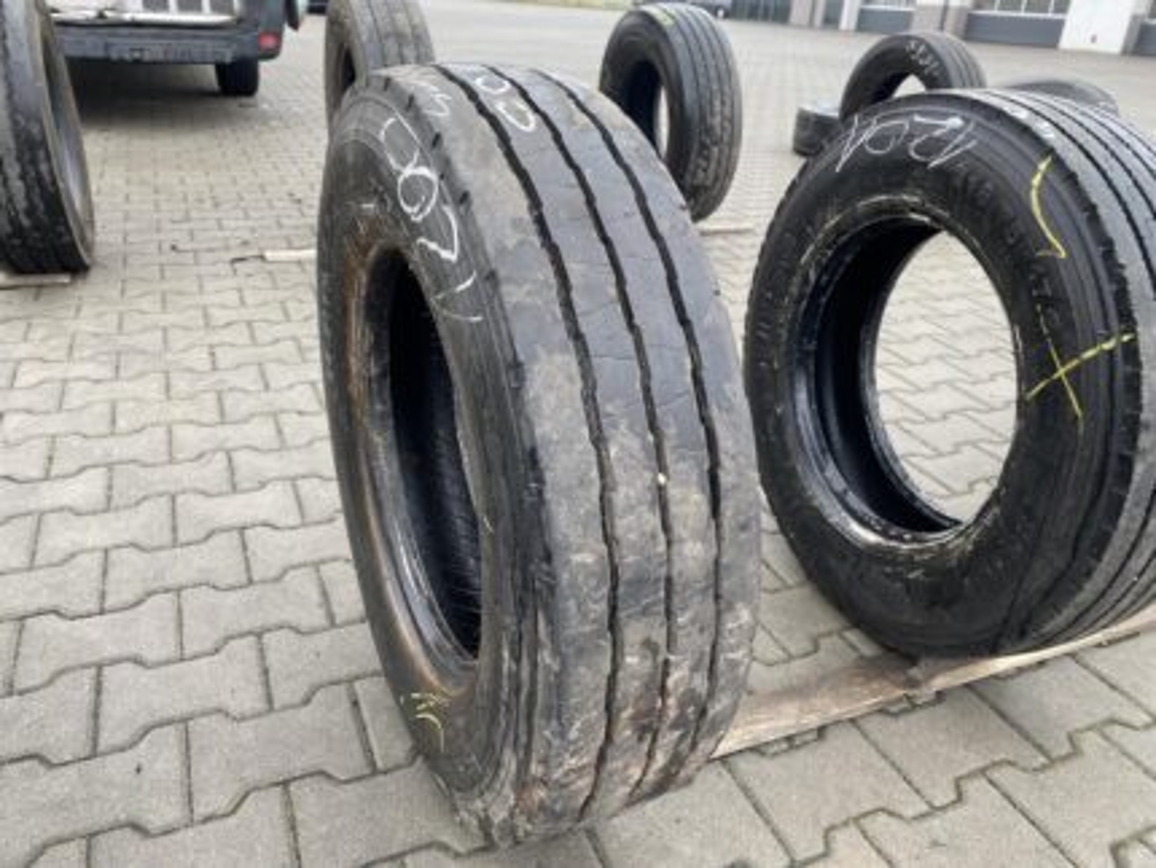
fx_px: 869
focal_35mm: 26
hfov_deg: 67.3
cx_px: 578
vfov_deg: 53.1
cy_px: 434
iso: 32
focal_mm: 4.25
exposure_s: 1/124
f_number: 1.8
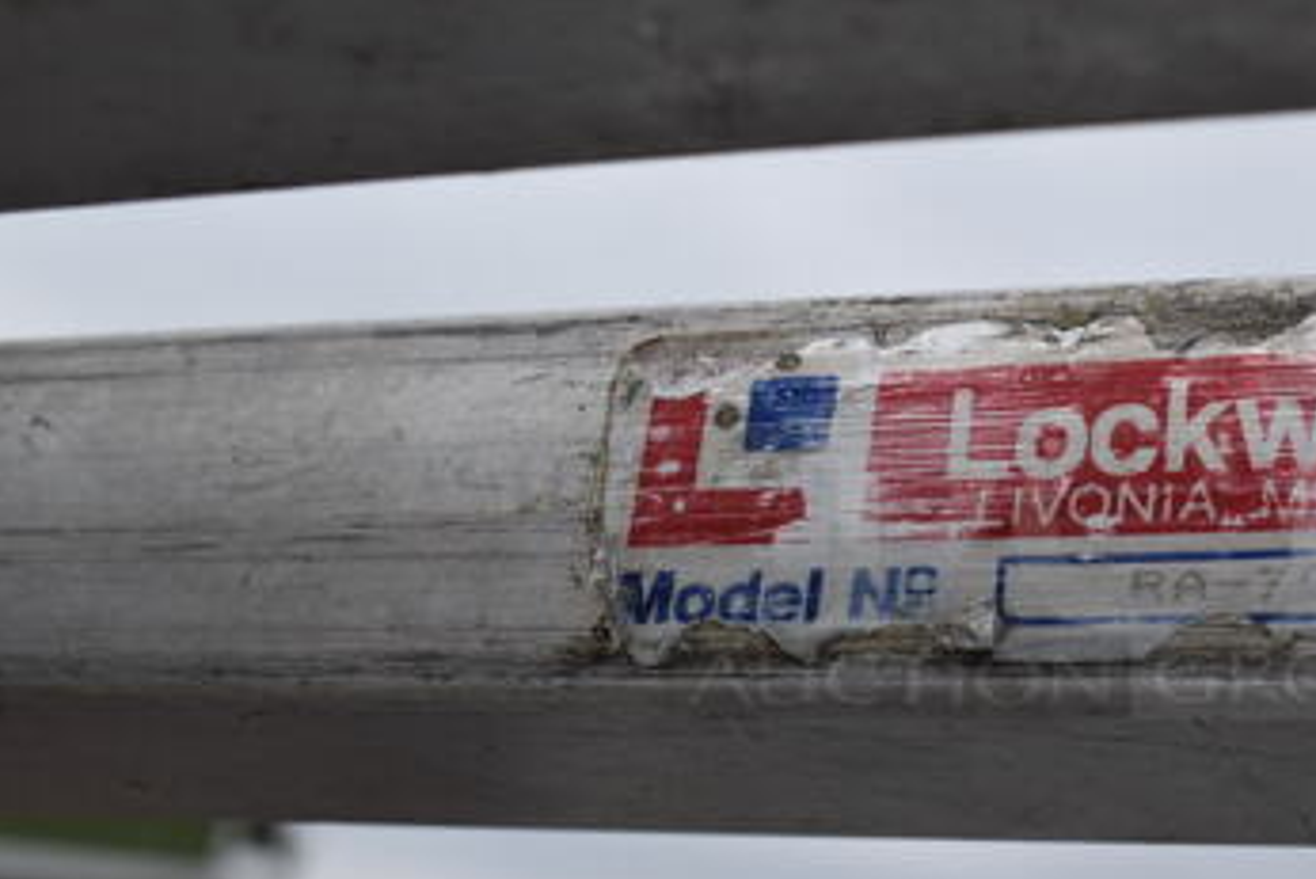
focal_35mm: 61
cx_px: 1088
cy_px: 518
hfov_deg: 31.9
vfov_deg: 22.3
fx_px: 2226
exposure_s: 1/320
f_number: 8
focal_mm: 23
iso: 100
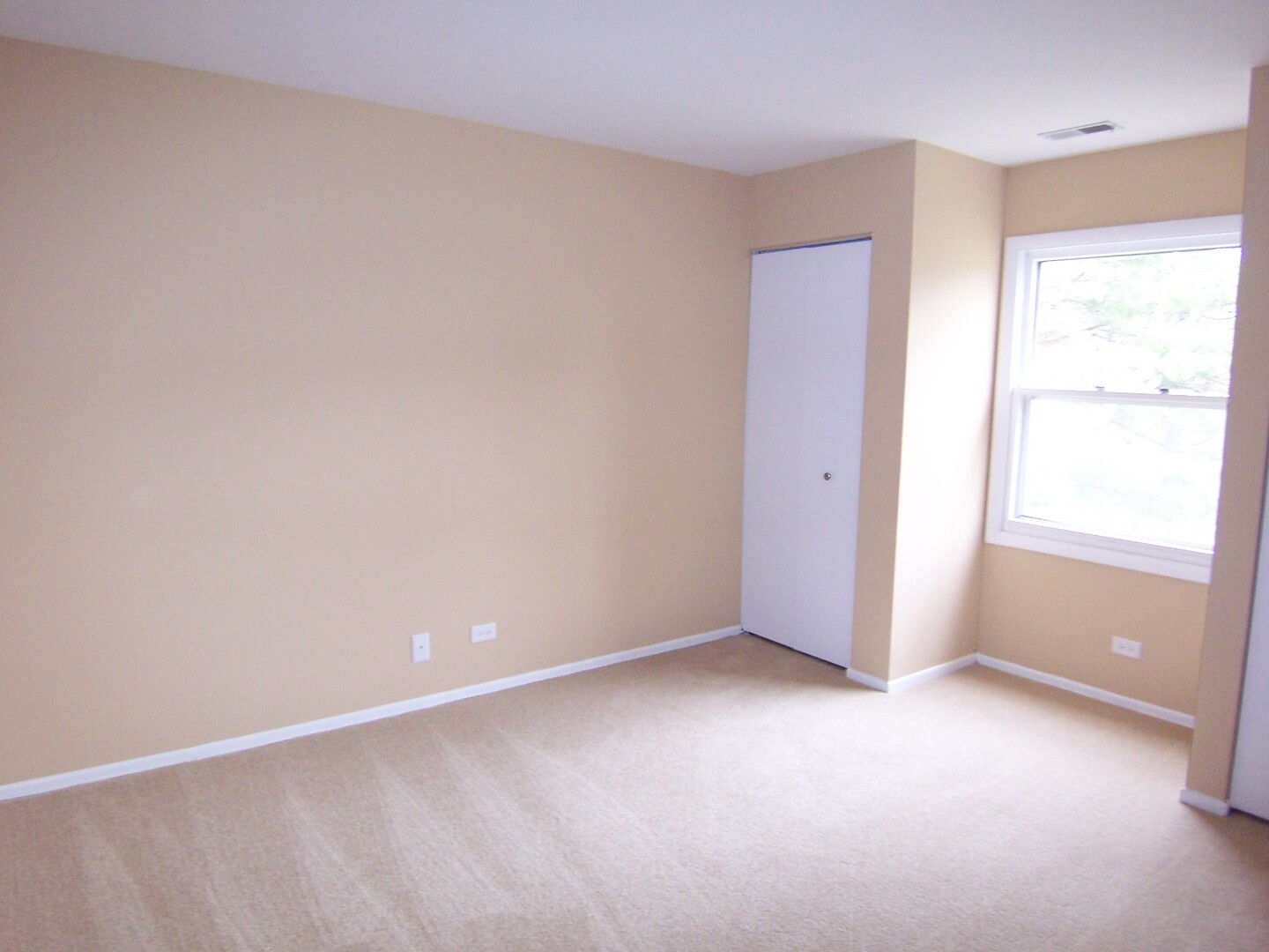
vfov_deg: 58.9
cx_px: 634
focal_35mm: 23
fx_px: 843
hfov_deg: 73.9
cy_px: 476
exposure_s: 1/30
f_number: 2.8
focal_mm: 3.8
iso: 160
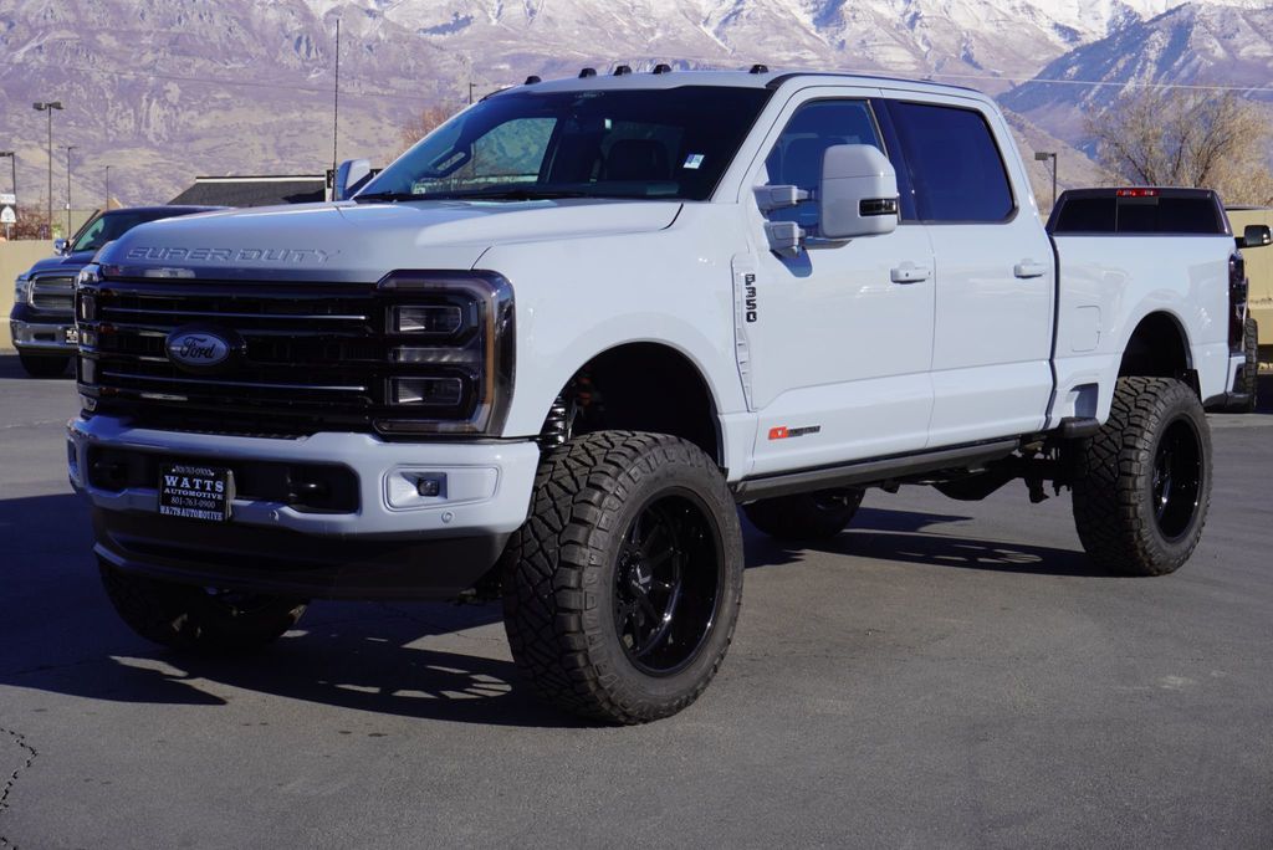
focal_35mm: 60
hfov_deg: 33.4
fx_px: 2123
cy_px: 425
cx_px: 636
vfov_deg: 22.7
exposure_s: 1/160
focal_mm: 40
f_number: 11
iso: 100
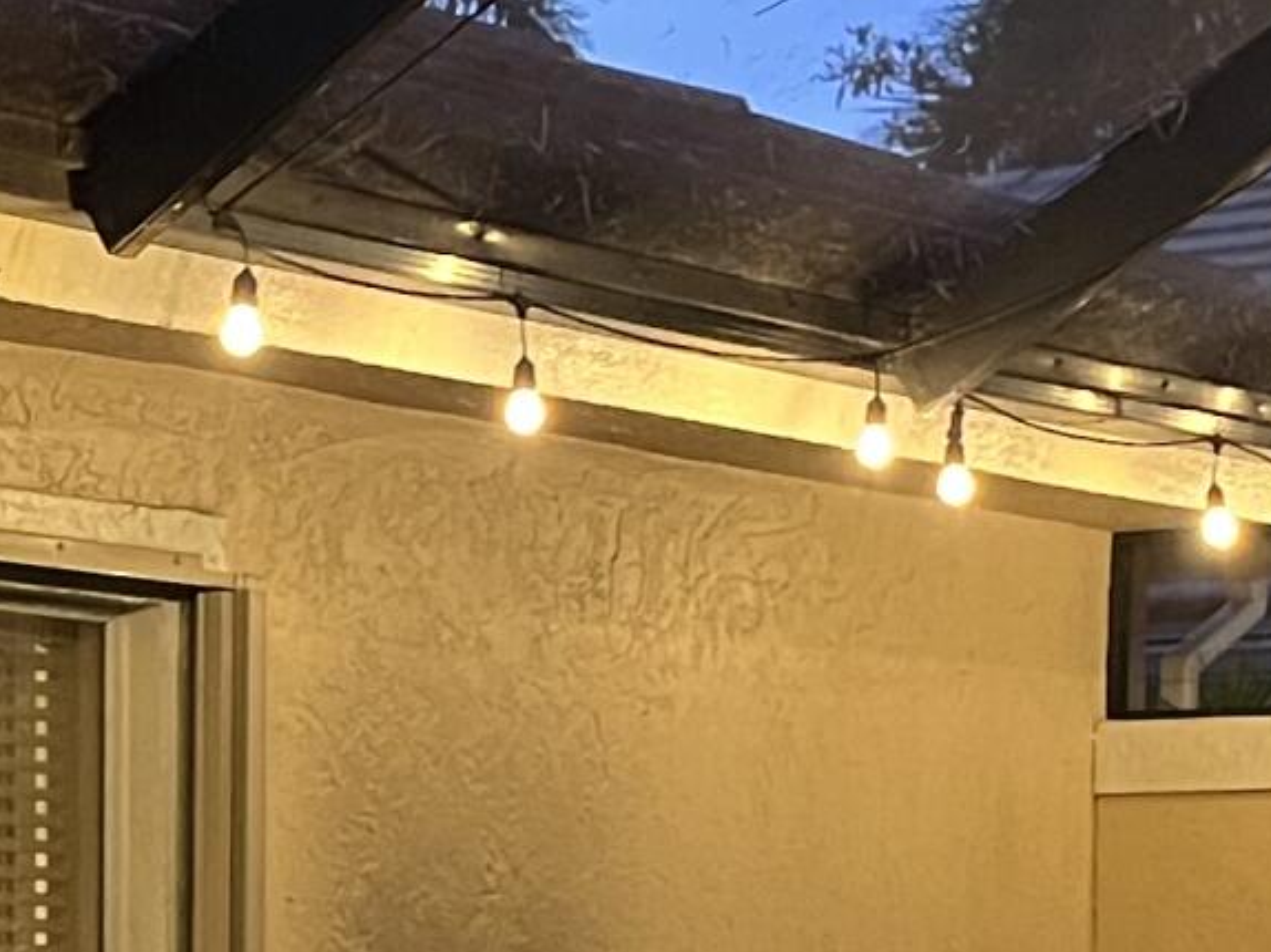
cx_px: 372
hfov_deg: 14.5
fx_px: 4991
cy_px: 1317
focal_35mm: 136
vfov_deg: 10.6
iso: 640
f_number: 1.6
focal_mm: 5.1
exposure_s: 1/30
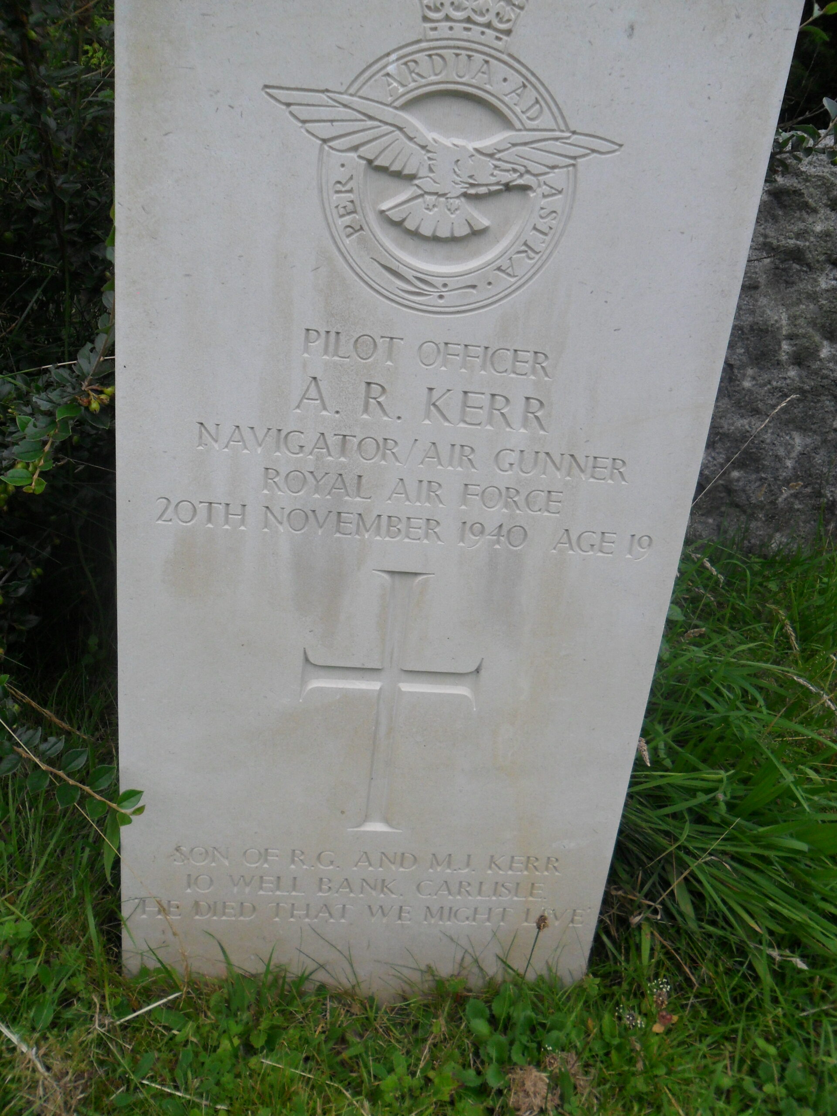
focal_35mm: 27
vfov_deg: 65.3
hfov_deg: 51.4
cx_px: 418
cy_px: 558
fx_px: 870
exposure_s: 1/250
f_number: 3.5
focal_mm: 4.9
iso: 100
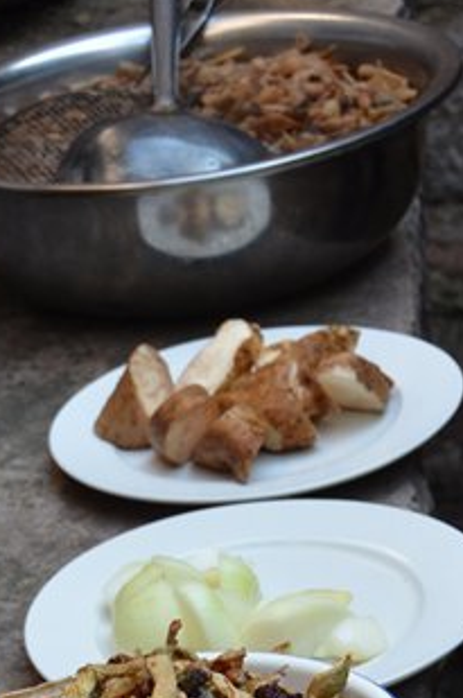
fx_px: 3174
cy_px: 1000
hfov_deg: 8.3
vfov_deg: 12.1
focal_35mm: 164
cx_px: 147
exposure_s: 1/125
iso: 280
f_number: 5.6
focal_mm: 32
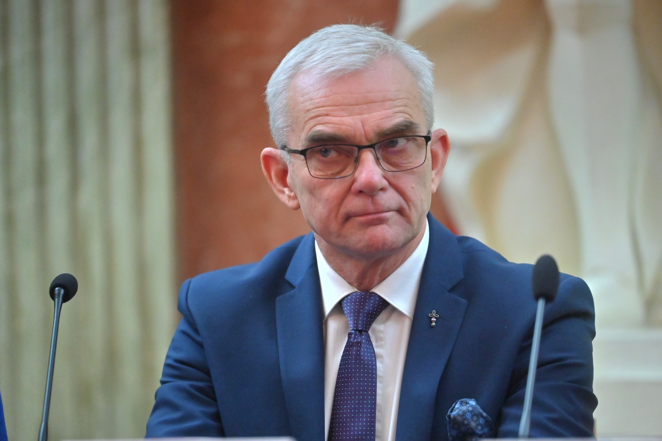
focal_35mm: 180
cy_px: 220
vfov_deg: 7.6
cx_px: 331
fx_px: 3310
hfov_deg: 11.4
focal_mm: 180
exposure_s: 1/400
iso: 4000
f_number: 2.8
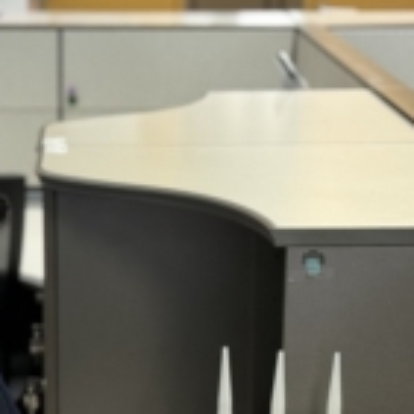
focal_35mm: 120
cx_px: 85
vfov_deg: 14.3
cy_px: 399
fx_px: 1624
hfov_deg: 14.5
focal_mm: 6.76
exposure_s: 1/60
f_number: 1.78
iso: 160
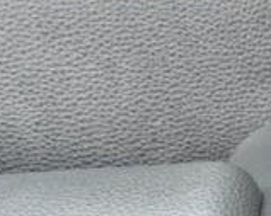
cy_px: 240
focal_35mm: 145
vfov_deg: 10.5
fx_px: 1162
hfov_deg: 11.1
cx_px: 658
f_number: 4
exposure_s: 1/60
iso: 320
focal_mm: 16
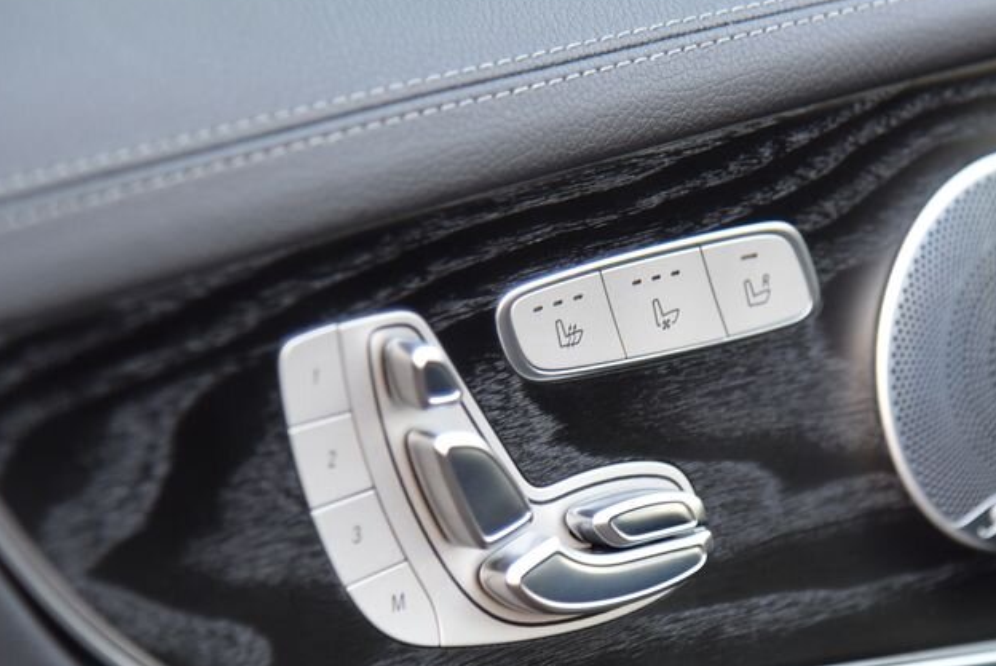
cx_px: 670
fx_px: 5454
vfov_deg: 7.0
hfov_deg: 10.4
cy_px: 318
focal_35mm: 197
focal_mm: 120
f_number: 4
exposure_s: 1/60
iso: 500
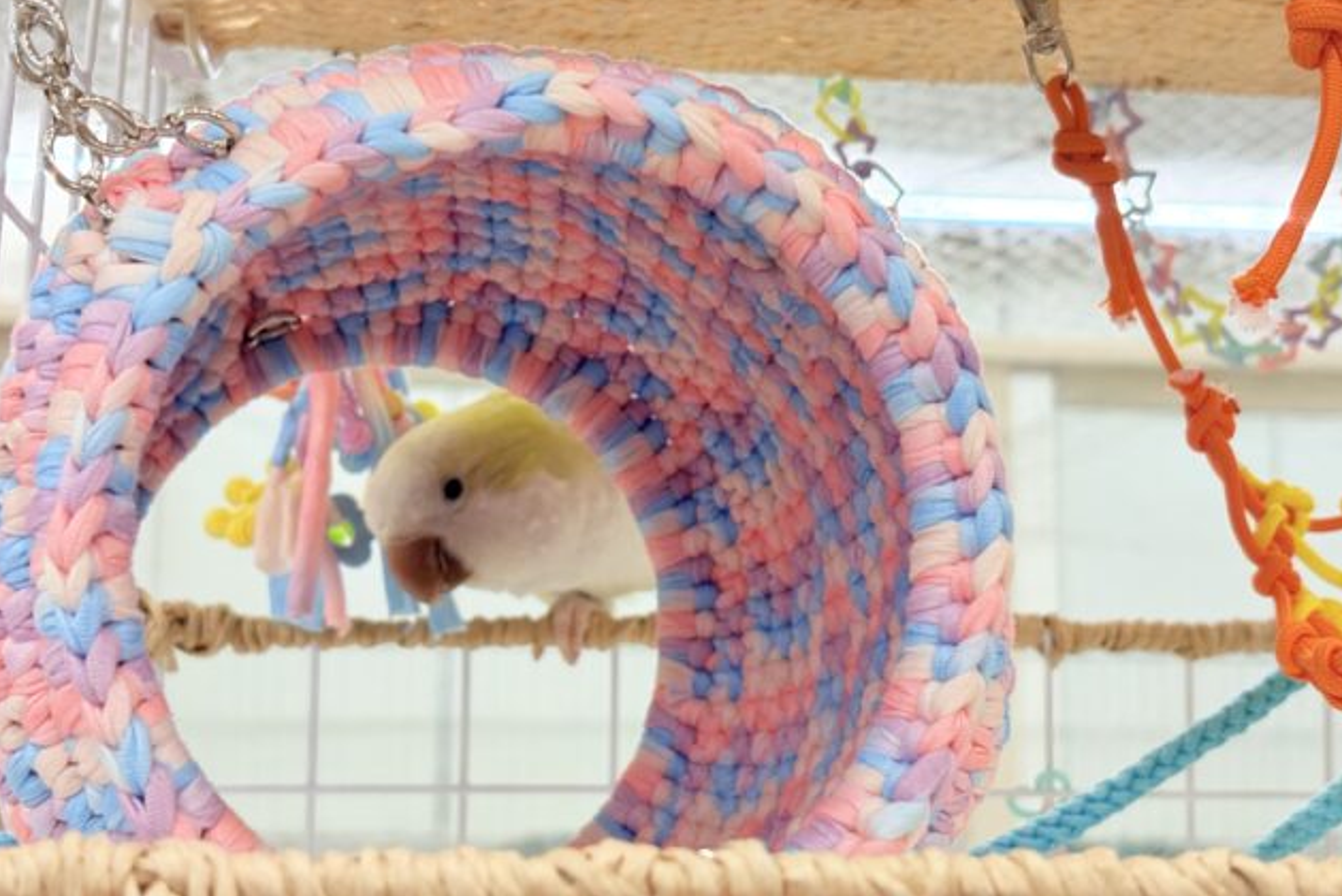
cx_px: 661
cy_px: 386
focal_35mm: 55
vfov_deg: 24.6
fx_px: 2051
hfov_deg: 36.2
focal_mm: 5.96
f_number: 1.6
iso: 100
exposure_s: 1/100
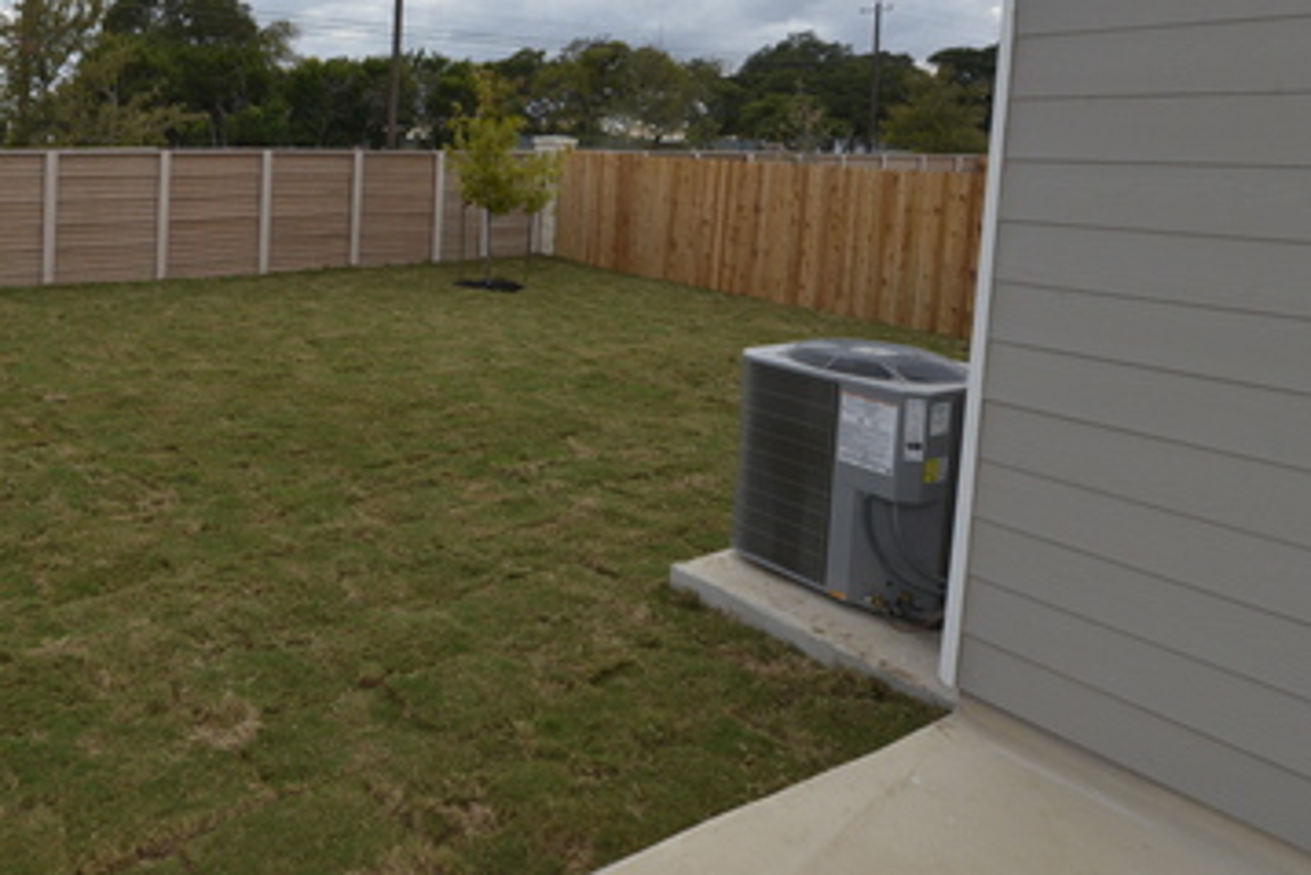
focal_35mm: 25
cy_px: 218
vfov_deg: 49.3
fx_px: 911
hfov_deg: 65.6
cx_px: 278
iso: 1250
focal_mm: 14
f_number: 11
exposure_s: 1/250
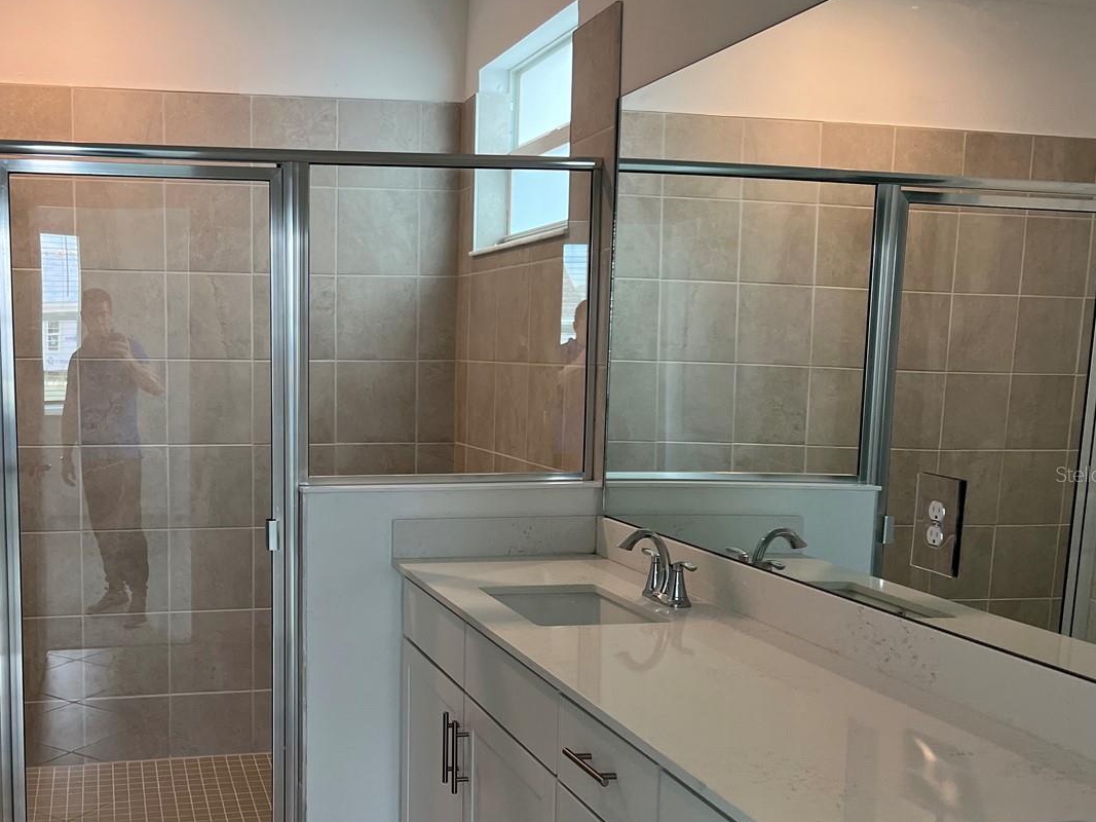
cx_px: 331
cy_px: 474
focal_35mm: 39
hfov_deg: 46.8
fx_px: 1235
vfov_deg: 36.7
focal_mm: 5.7
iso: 125
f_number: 1.5
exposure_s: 1/120
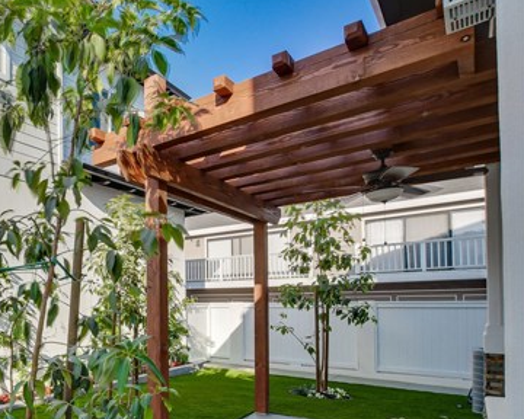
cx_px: 60
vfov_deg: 55.0
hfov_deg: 58.9
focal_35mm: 25
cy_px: 296
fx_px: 388
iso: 400
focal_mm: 10
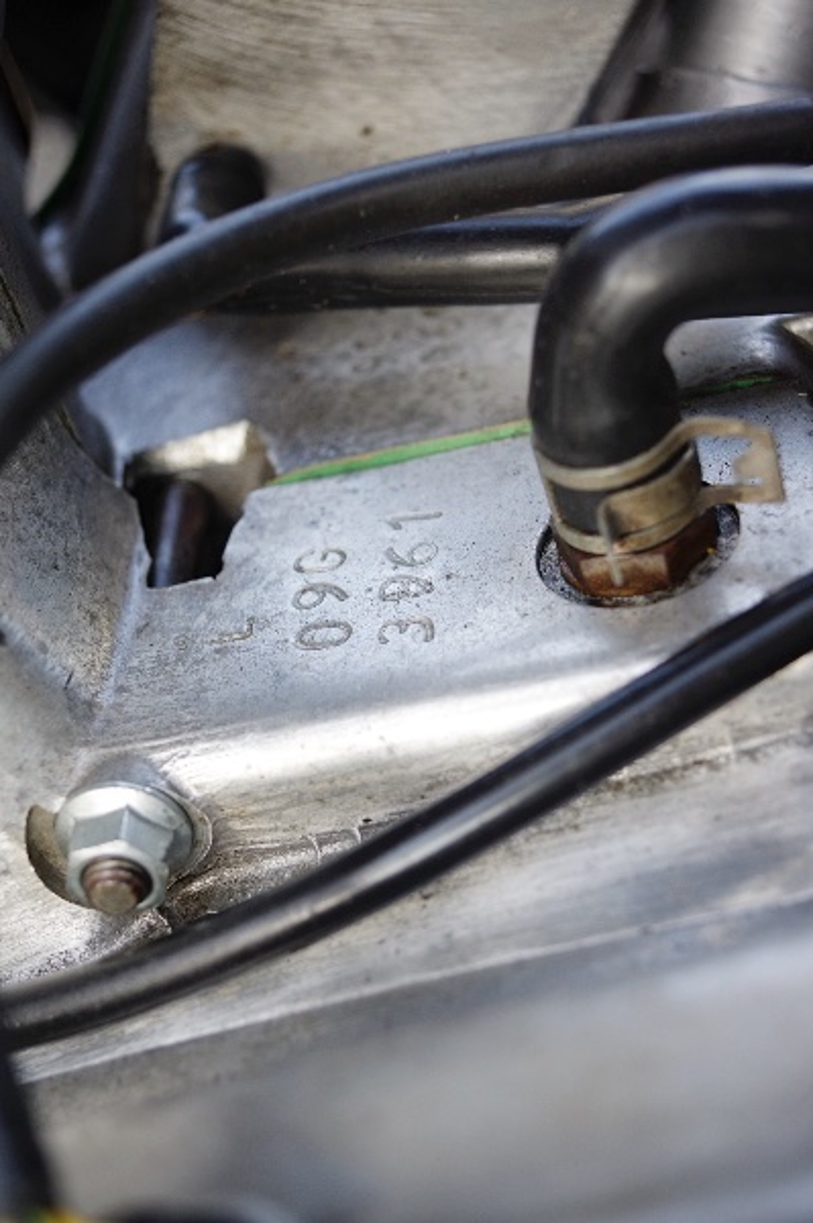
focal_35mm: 60
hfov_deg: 22.6
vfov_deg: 33.4
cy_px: 612
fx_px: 2036
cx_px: 406
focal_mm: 40
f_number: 4
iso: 400
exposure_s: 1/250
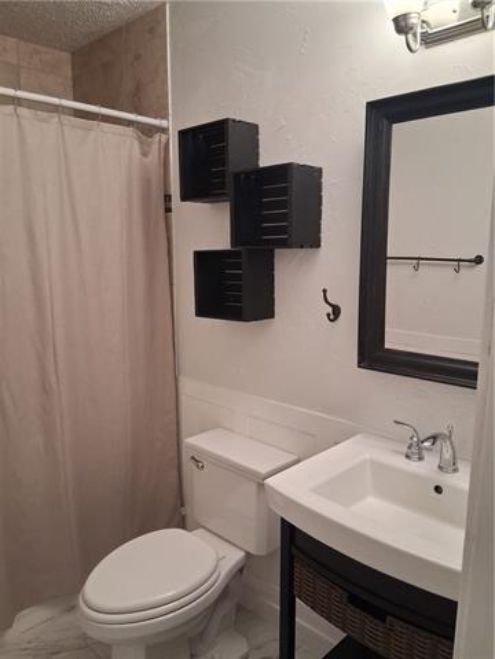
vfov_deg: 67.3
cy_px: 330
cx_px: 248
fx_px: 496
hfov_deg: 53.1
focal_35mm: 26
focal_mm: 3.98
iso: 320
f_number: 1.8
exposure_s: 1/100
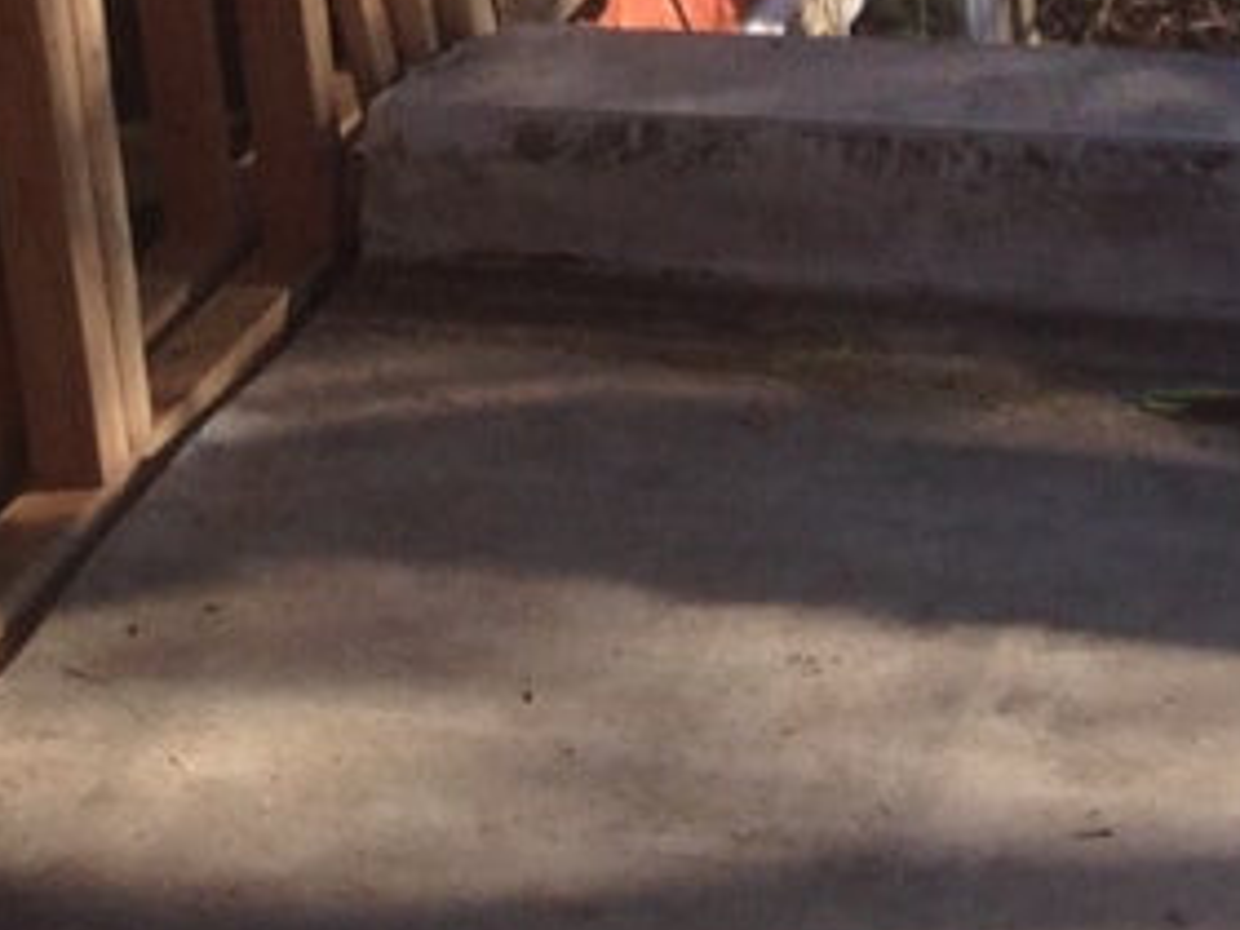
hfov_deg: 12.4
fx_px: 5624
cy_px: -1081
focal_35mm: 157
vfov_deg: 8.8
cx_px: -73
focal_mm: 4.12
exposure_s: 1/861
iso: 50
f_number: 2.4
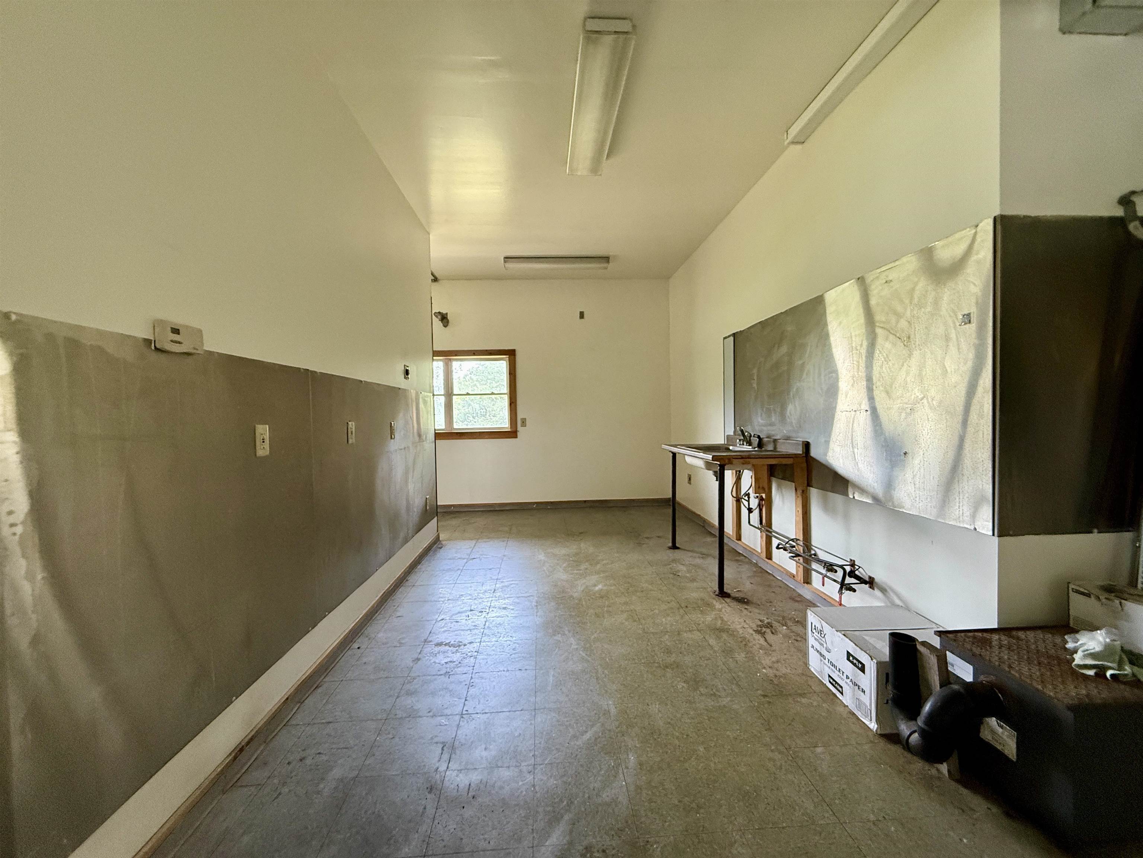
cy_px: 429
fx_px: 462
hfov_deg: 102.1
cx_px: 572
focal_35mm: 14
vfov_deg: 85.7
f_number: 2.2
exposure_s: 1/76
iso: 320
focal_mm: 2.22
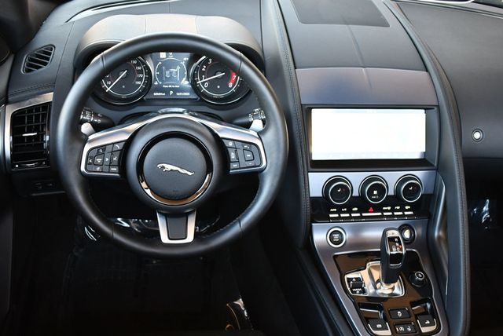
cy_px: 168
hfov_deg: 48.4
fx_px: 559
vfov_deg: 33.5
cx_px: 252
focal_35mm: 40
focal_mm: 20
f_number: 3.5
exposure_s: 1/200
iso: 800
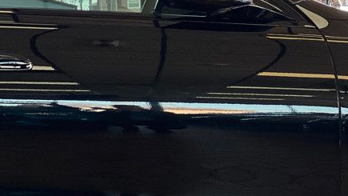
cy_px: 138
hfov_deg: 10.8
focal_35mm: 197
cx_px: 408
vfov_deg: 6.2
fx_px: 1817
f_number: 2.8
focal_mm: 9
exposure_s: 1/120
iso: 100
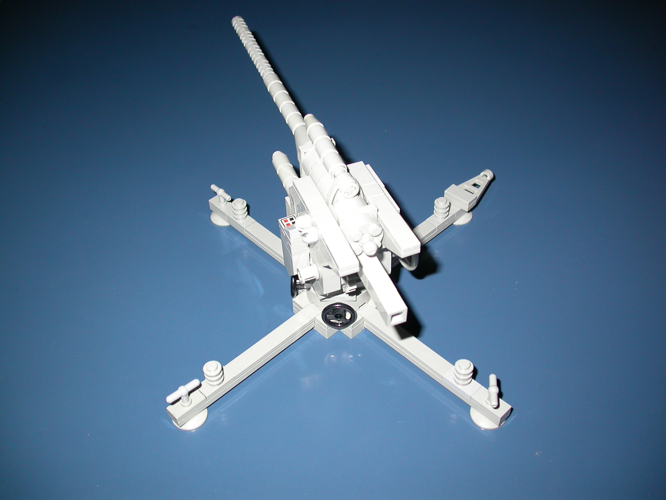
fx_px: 731
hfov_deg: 49.0
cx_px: 333
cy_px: 250
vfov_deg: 37.7
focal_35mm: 38
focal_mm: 7.85
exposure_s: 1/60
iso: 100
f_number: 2.6
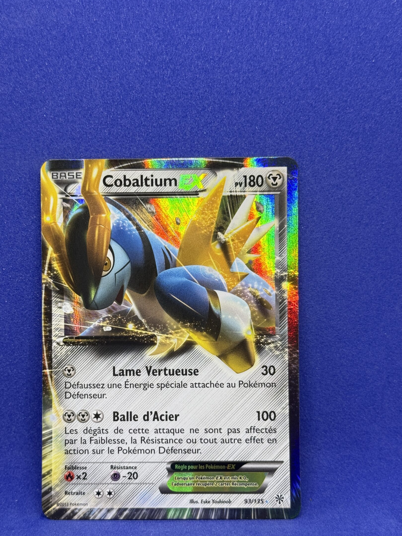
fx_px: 883
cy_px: 303
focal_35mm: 57
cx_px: 171
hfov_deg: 25.6
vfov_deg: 33.7
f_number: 1.78
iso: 100
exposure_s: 1/120
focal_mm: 6.76
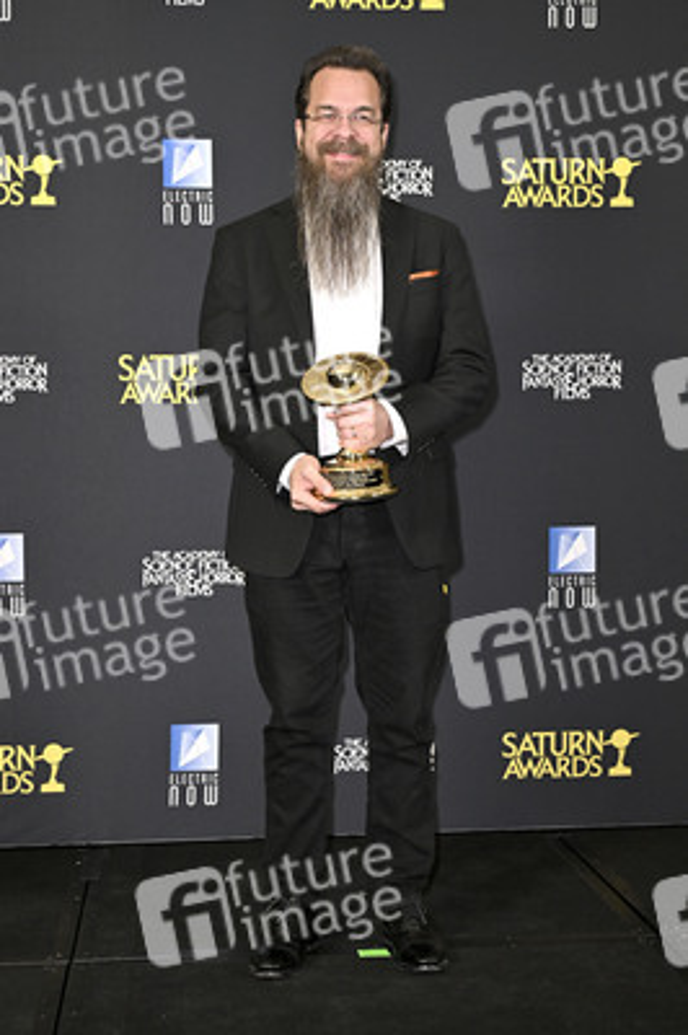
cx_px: 344
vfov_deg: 39.6
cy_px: 518
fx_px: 1436
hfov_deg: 26.9
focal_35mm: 50
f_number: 5
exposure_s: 1/320
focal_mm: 50
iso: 2000
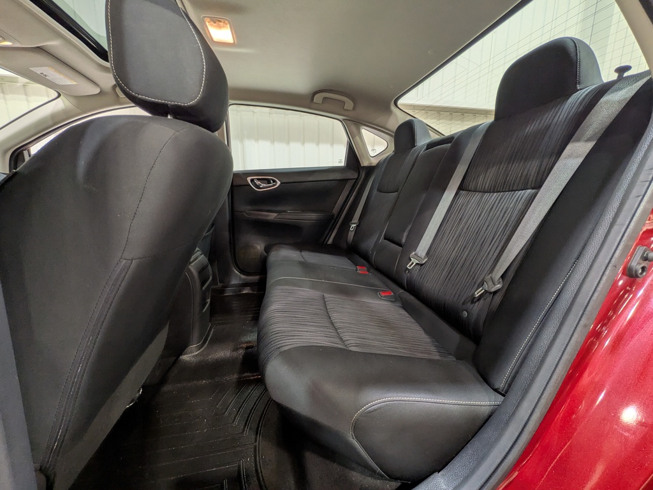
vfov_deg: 85.7
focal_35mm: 14
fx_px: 264
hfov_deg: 102.1
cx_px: 326
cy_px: 245
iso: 63
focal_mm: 1.83
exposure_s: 1/24
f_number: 2.2
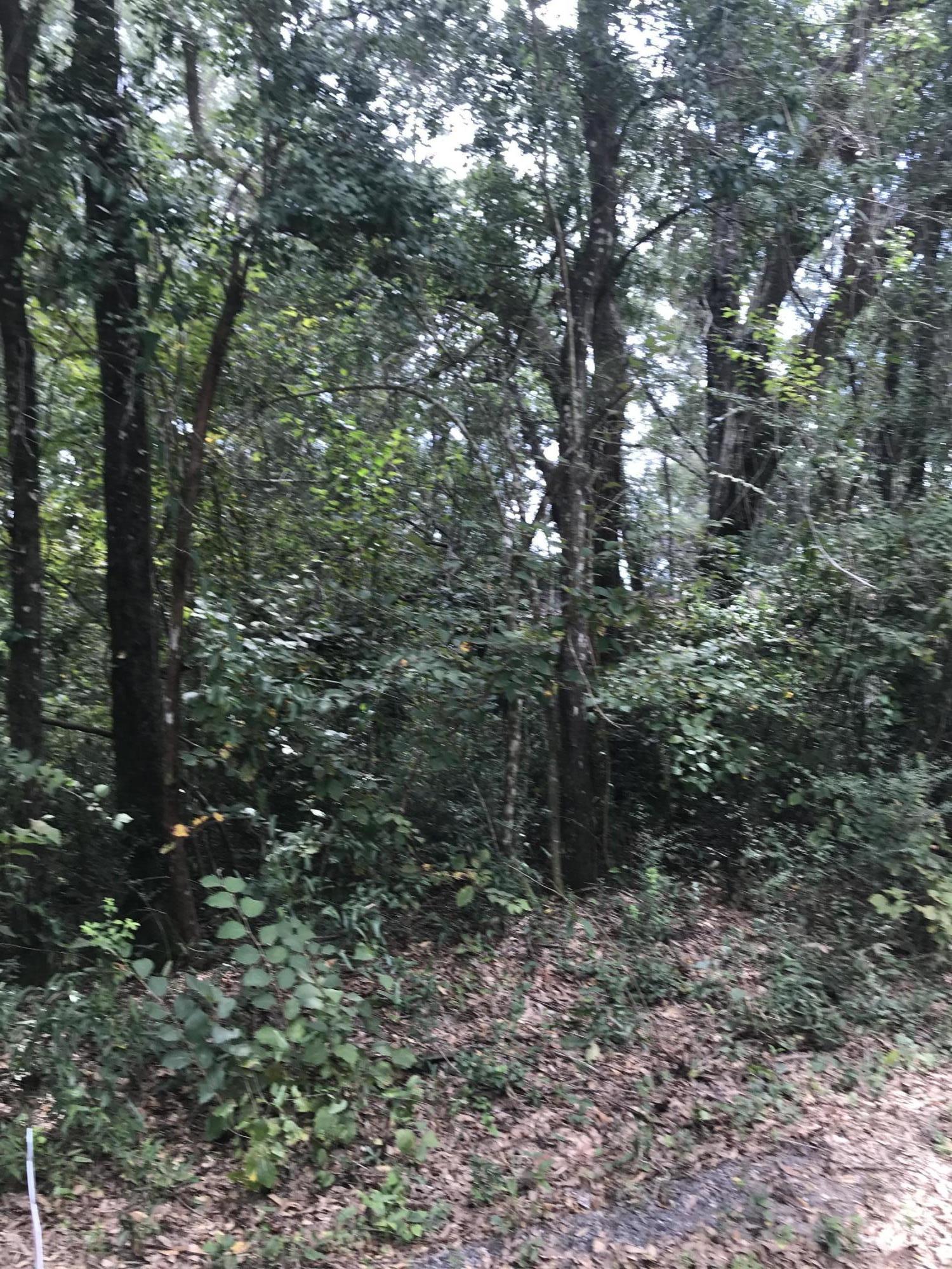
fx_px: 1027
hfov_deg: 49.7
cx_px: 476
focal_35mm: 28
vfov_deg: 63.4
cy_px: 634
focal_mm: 3.99
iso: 20
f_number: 1.8
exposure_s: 1/99
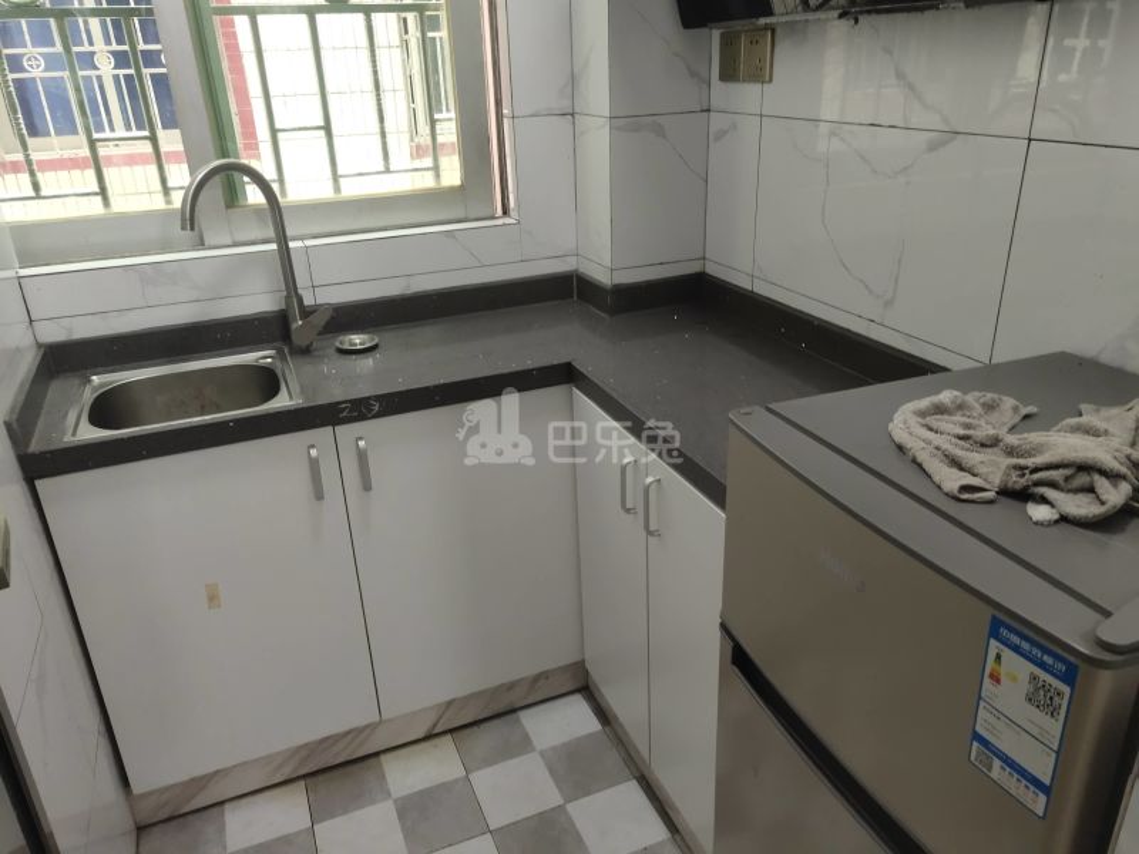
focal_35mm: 30
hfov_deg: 60.0
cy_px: 427
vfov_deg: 46.8
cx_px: 570
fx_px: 987
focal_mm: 4.35
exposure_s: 1/100
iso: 211
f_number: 1.79
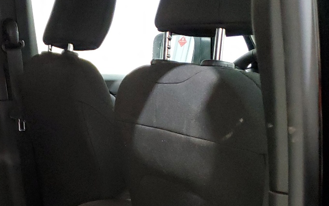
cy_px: 249
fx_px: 583
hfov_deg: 28.5
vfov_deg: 18.9
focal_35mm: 65
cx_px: -36
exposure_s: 1/15
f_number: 1.5
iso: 362
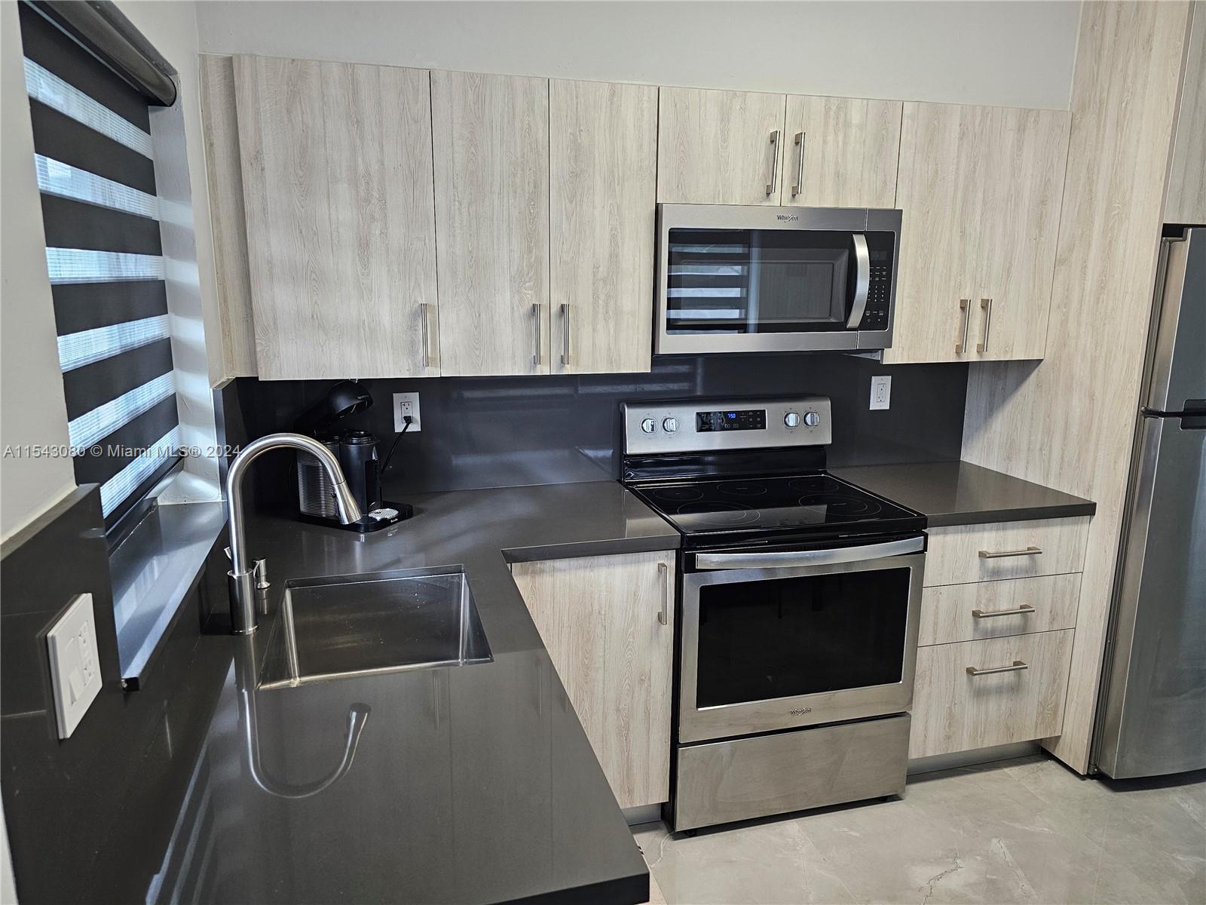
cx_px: 603
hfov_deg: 73.9
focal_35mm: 23
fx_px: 801
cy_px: 452
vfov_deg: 58.9
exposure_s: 1/120
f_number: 1.7
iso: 200
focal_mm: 6.3
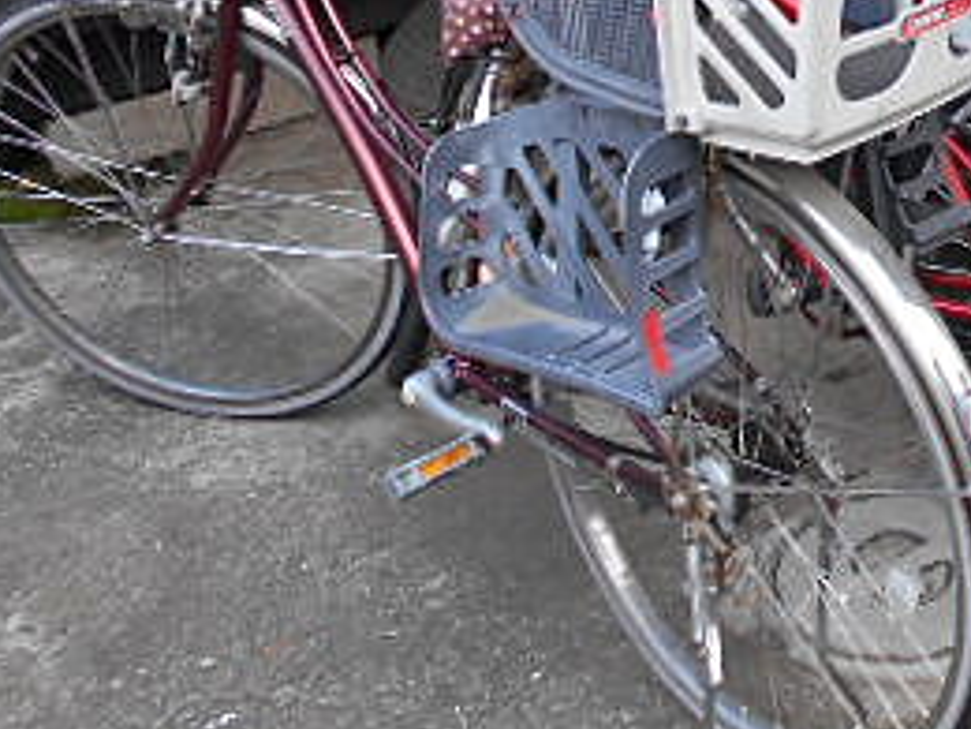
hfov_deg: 27.8
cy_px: -161
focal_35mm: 64
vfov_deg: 21.2
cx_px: 1053
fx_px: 1795
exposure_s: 1/80
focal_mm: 4.6
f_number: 3.2
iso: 80
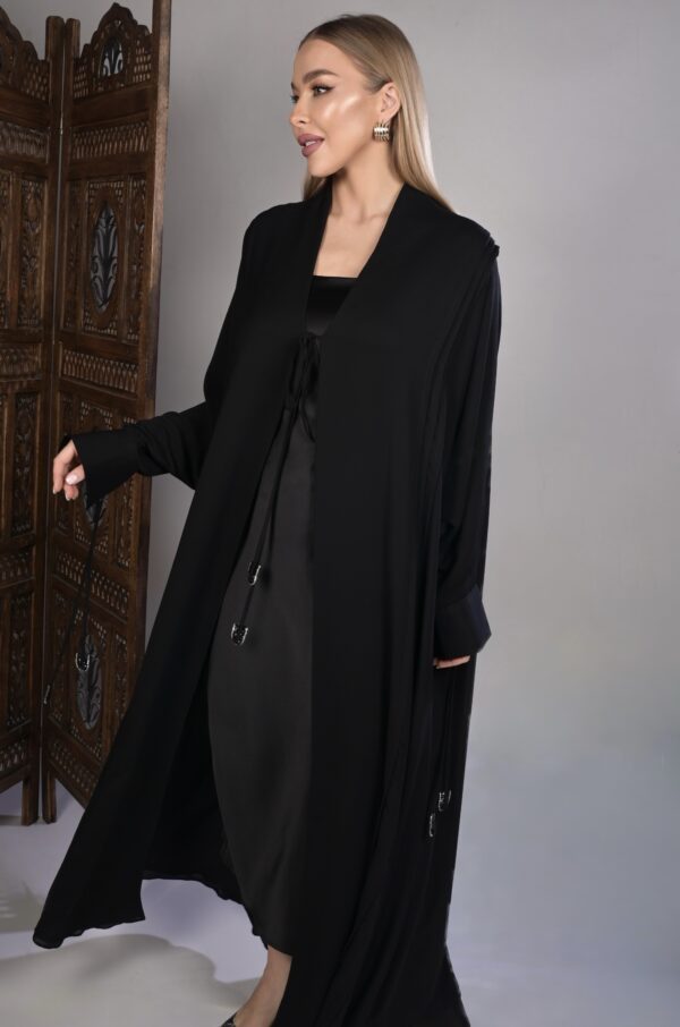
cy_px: 514
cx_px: 340
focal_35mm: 31
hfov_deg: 42.1
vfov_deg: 60.4
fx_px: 882
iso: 400
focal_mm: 31
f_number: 13
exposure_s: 1/125
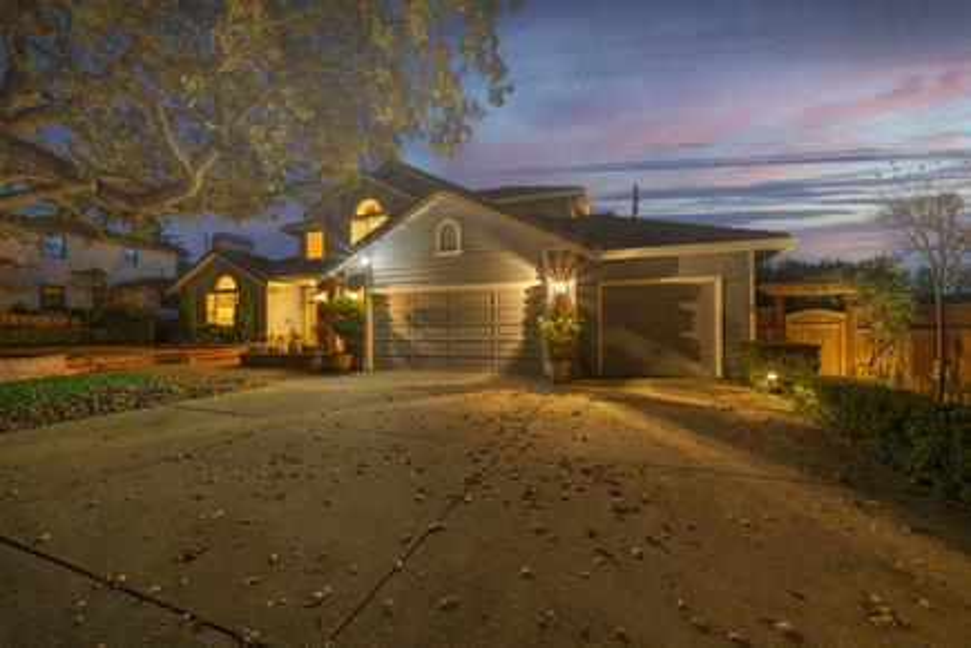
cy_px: 324
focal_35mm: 14
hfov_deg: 104.3
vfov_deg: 81.2
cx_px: 486
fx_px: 378
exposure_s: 13
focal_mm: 14
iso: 400
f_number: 11
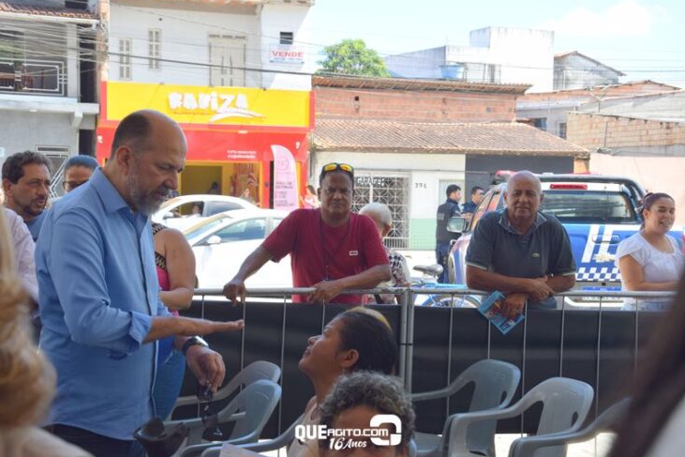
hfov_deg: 29.5
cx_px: 347
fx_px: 1303
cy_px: 226
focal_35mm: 69
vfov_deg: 19.9
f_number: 8
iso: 360
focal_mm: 45
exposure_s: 1/250
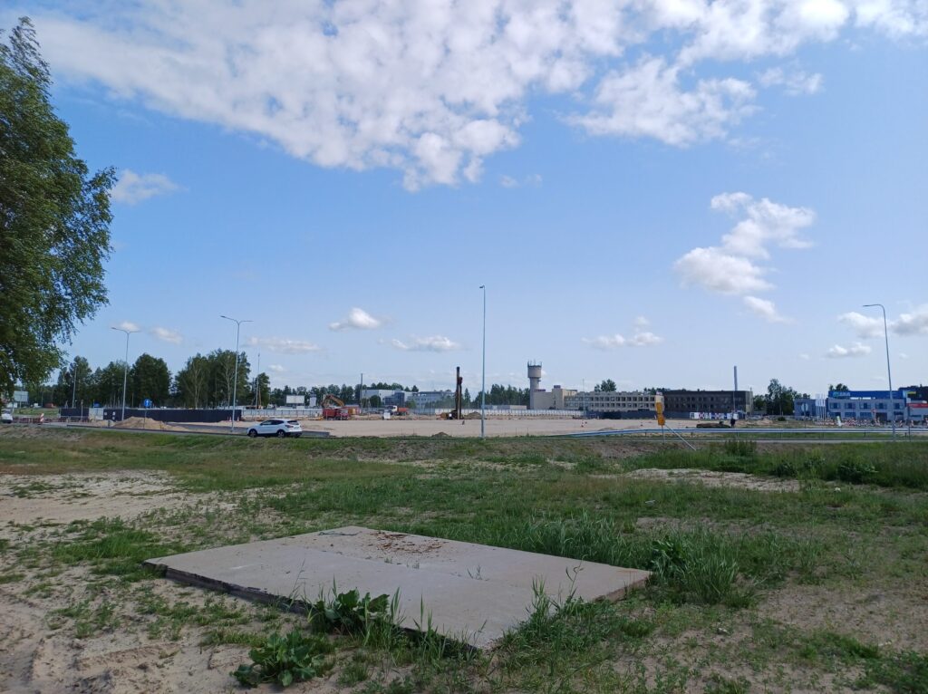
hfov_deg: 69.4
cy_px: 347
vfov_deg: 54.8
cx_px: 464
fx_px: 670
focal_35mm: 25
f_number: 1.8
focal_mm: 4.65
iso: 50
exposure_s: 1/1565
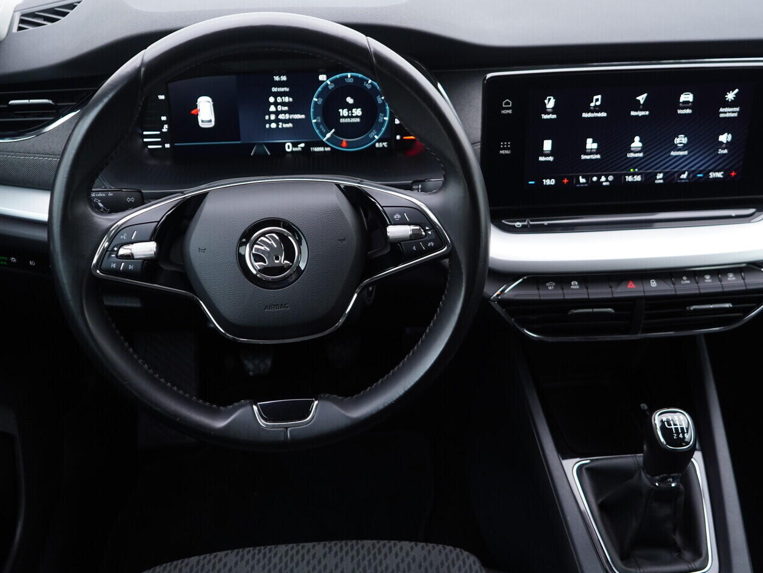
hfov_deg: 46.8
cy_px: 285
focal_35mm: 40
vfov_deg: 36.0
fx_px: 882
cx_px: 380
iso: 250
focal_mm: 24
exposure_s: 1/40
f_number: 2.8
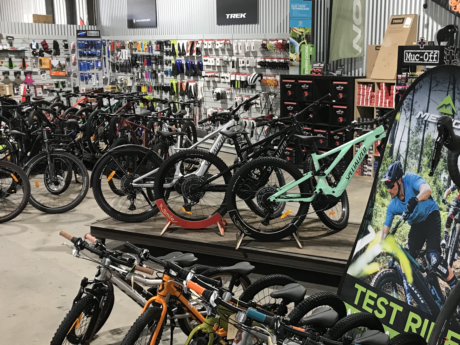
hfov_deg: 40.2
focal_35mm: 47
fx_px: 625
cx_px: 287
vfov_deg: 30.8
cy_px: 205
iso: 40
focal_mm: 3.99
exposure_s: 1/25
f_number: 1.8
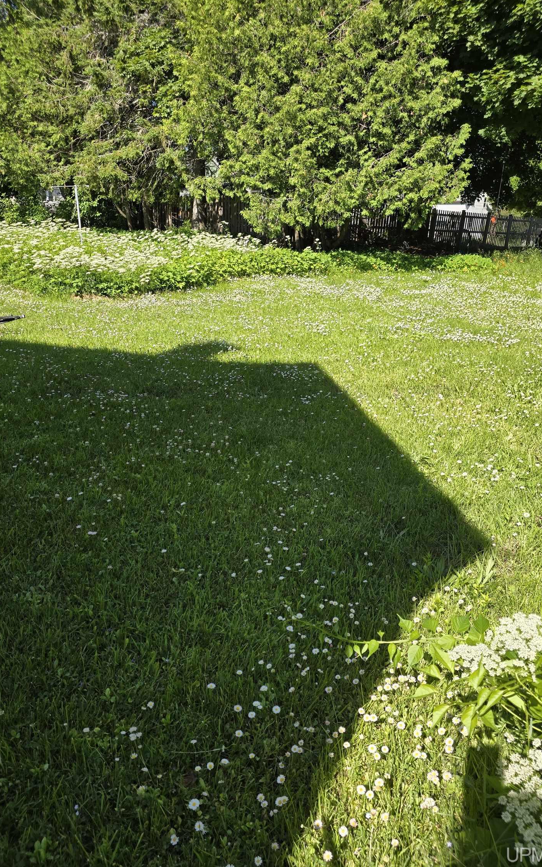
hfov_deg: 49.3
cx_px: 280
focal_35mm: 25
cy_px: 429
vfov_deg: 72.5
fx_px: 591
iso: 12
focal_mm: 6.3
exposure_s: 1/353
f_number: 1.7
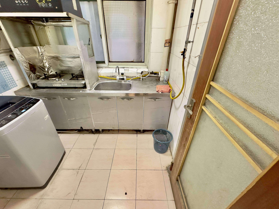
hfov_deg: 98.2
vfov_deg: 81.7
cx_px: 138
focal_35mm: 15
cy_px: 110
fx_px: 121
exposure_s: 1/50
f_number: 2.2
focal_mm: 2.22
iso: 800
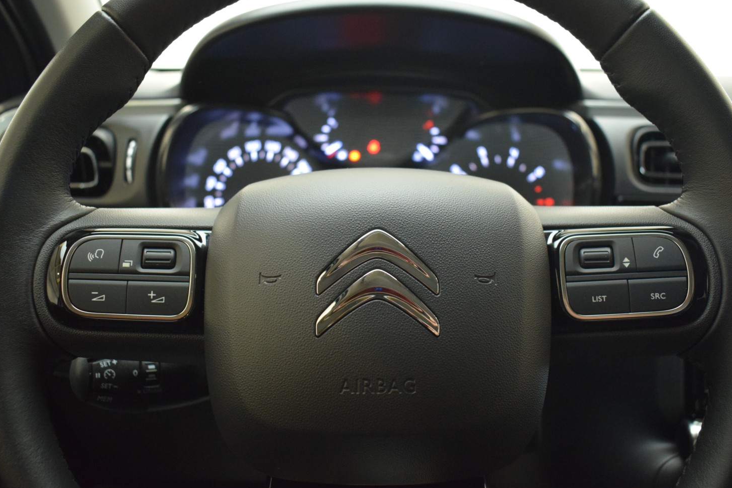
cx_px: 373
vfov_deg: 37.3
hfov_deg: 53.8
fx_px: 722
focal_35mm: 36
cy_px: 240
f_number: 3.8
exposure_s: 1/60
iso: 2800
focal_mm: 23
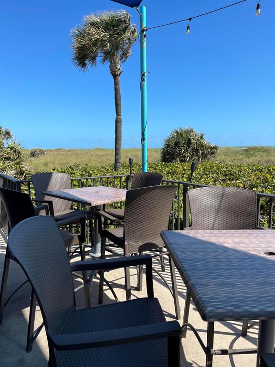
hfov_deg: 53.1
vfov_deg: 67.3
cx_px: 138
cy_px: 184
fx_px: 275
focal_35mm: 26
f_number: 1.6
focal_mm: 5.1
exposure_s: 1/3344
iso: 32
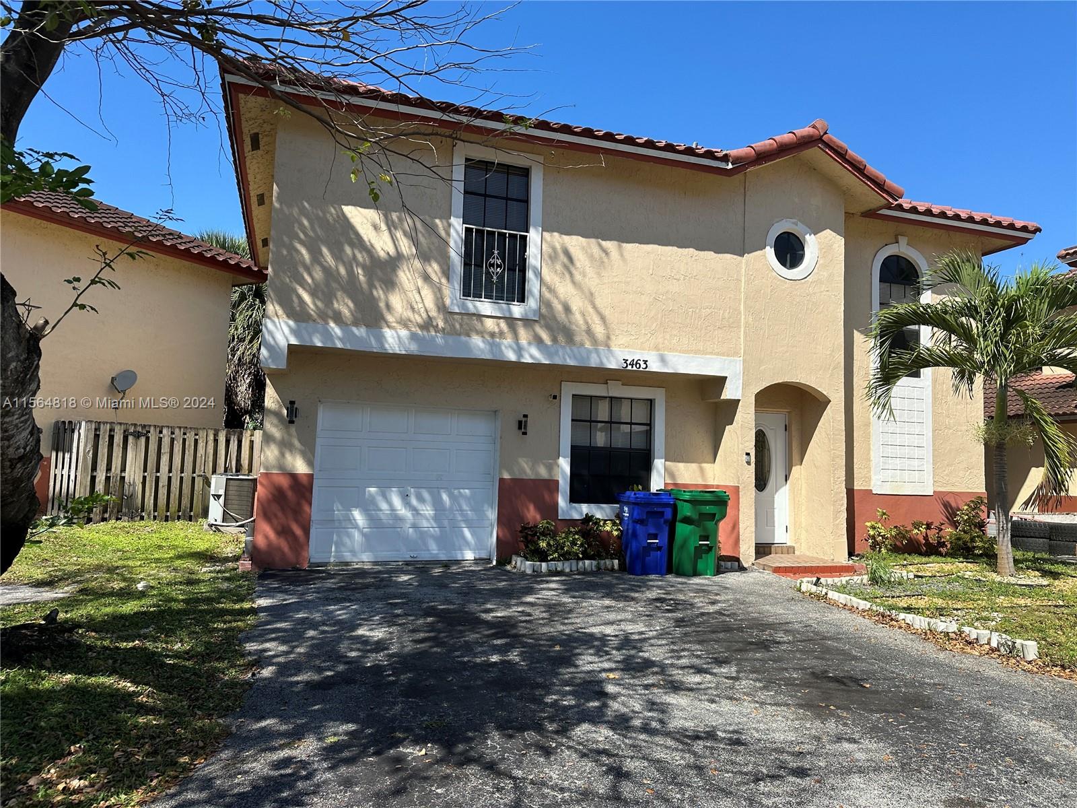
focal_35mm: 24
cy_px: 404
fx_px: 747
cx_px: 538
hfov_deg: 71.6
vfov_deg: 56.8
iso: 80
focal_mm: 6.86
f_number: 1.78
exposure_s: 1/4184
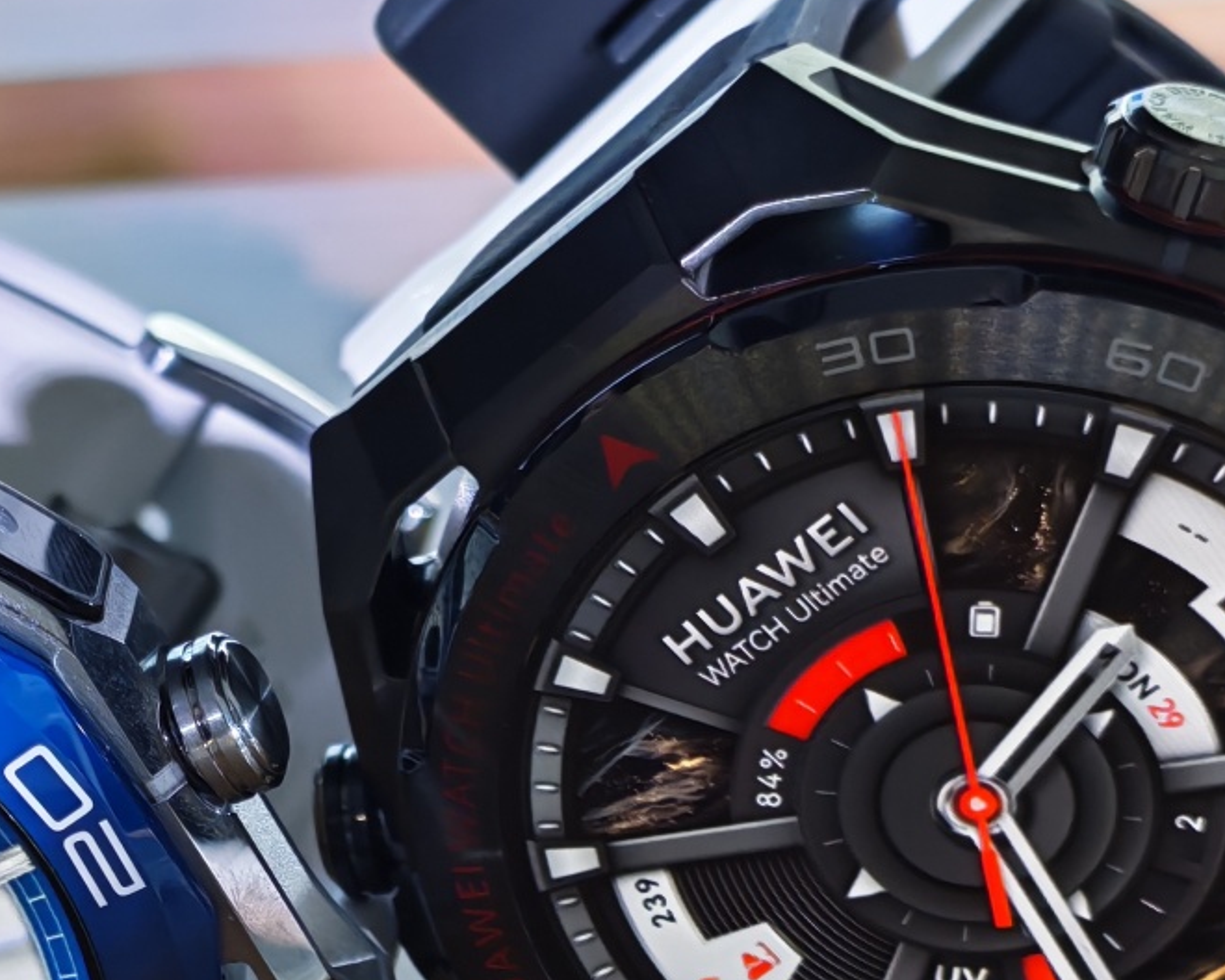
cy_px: 770
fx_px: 4931
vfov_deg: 11.3
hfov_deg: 14.1
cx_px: 277
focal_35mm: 136
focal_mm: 5.4
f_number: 1.6
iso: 64
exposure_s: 1/50
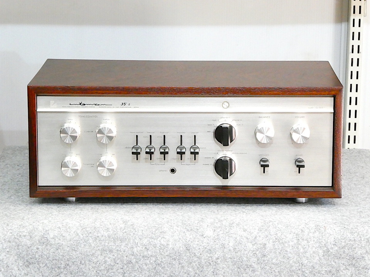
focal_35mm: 124
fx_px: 1325
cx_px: 185
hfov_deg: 15.9
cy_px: 138
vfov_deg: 12.0
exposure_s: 1/30
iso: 1600
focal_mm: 22.3
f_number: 7.1
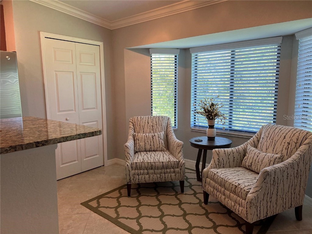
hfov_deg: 67.3
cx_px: 156
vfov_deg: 53.1
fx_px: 234
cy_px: 117
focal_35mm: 26
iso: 64
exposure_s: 1/120
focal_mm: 5.7
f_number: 1.5
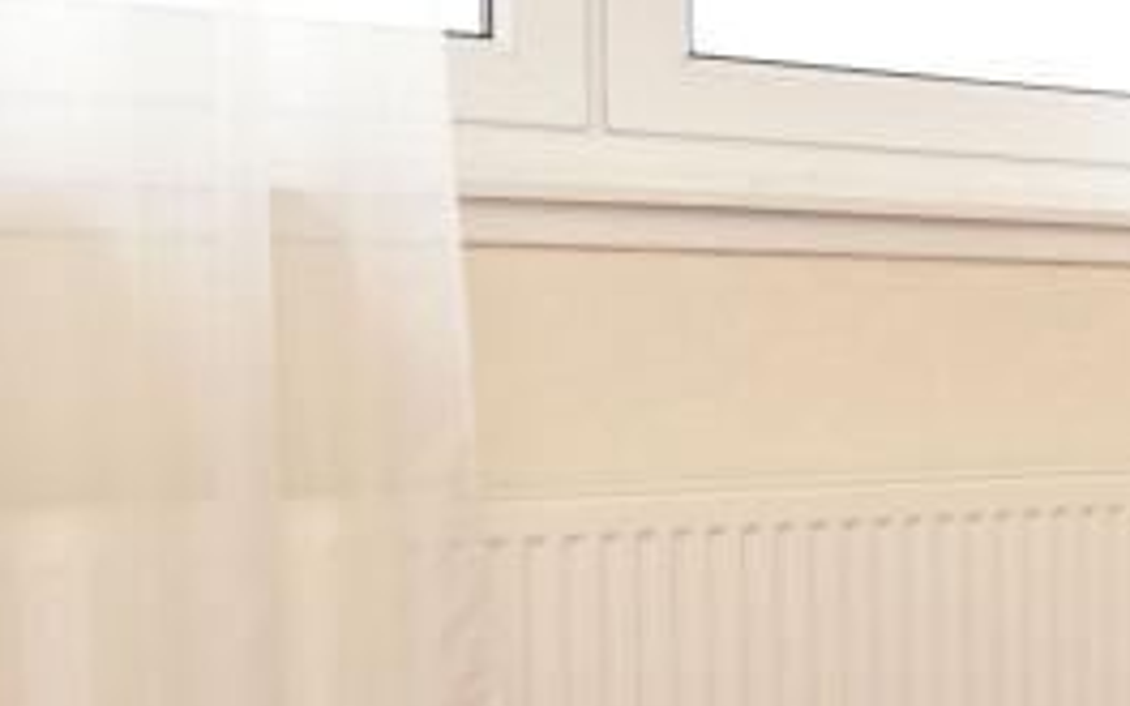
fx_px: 2370
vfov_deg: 16.9
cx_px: 2050
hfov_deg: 19.6
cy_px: 421
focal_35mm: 77
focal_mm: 13
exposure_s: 1/125
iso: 800
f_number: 5.6
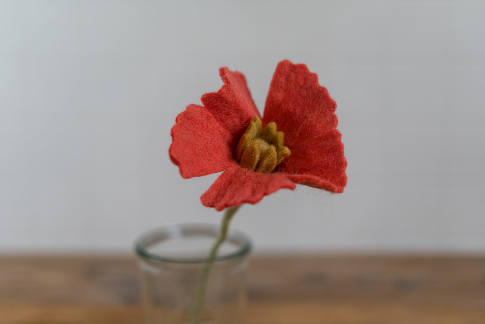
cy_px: 162
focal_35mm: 50
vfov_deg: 27.0
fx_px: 674
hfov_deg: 39.6
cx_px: 242
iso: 250
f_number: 2
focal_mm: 50
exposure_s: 1/200
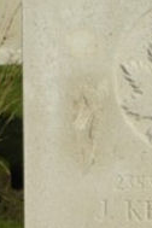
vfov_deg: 8.2
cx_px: 151
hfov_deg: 5.5
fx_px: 1577
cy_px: 262
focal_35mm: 249
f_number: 6.3
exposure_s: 1/440
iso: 64
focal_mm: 15.1
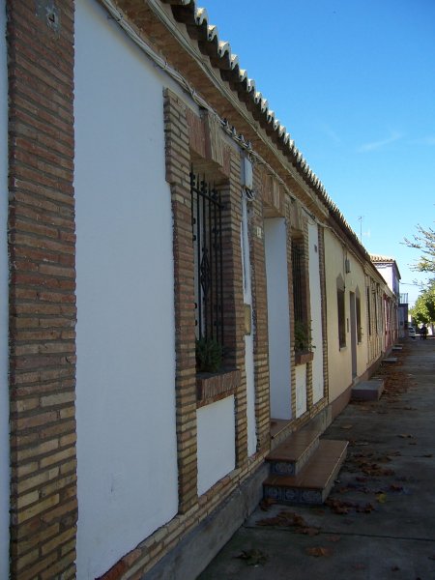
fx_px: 553
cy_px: 290
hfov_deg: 42.9
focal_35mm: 33
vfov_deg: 55.4
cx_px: 218
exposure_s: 1/500
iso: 80
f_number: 3.4
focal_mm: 5.5
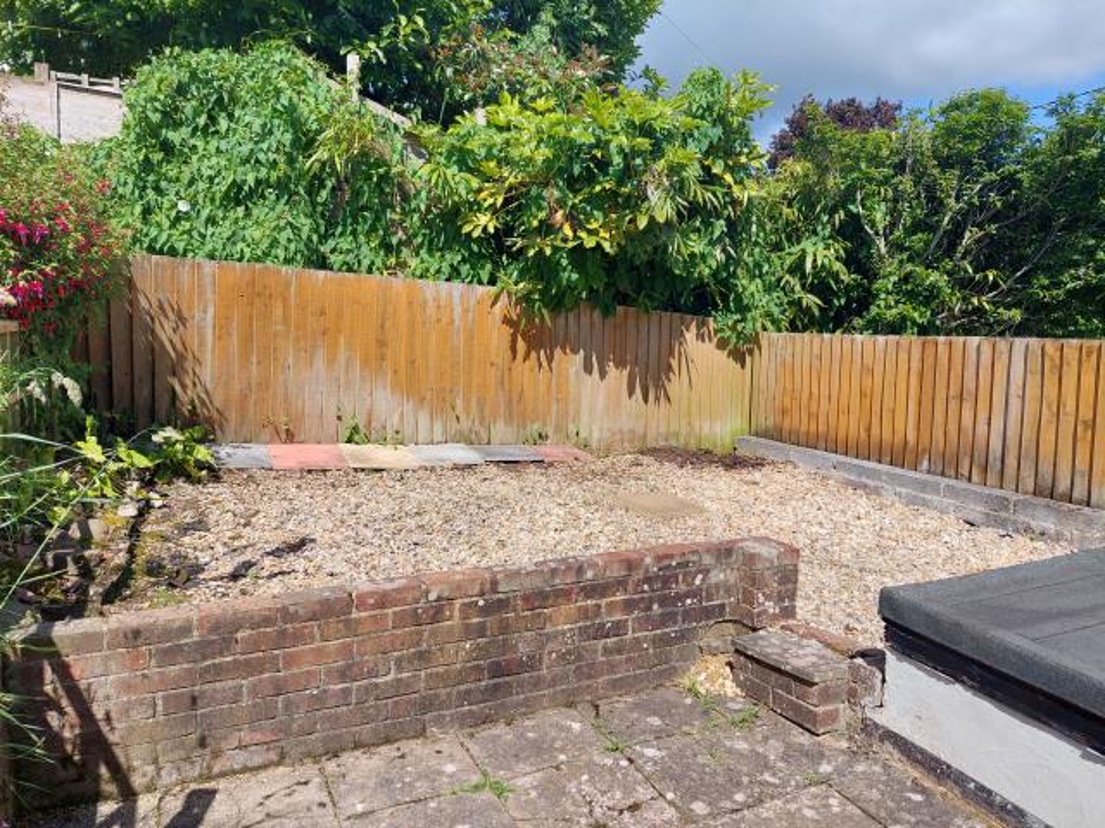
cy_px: 414
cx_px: 552
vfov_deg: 56.8
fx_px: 766
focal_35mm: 24
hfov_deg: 71.6
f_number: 1.8
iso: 40
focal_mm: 5.23
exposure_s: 1/1377
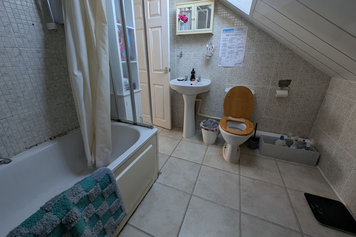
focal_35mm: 13
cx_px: 176
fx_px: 129
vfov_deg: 85.2
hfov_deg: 108.3
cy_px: 108
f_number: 1.95
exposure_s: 1/27
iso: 36
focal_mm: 2.23
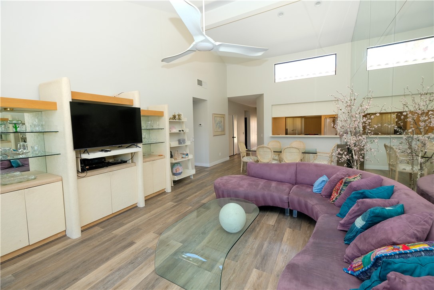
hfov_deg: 100.4
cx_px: 217
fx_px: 181
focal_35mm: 15
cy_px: 145
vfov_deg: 77.3
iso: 640
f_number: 4
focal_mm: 10
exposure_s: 1/125
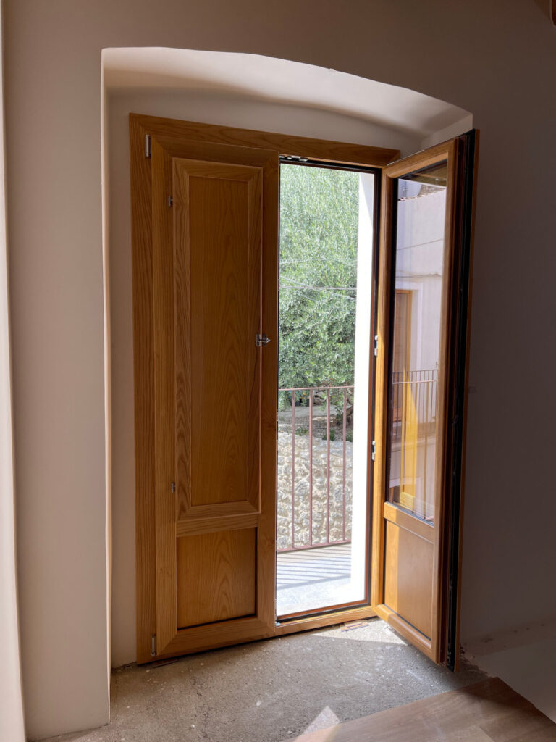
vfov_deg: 69.4
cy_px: 371
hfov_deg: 54.9
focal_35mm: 25
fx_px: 535
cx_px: 278
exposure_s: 1/618
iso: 32
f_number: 1.6
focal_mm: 5.1
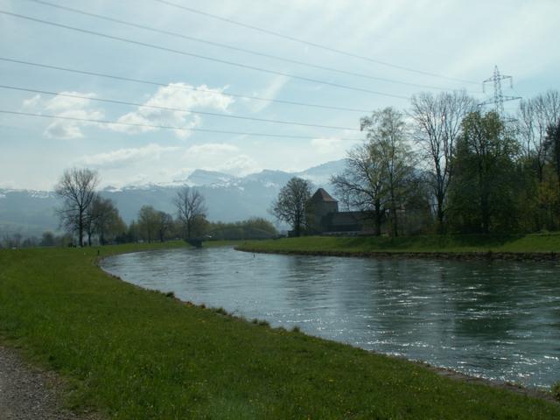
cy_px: 210
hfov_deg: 52.6
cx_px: 280
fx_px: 566
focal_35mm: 35
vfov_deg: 40.7
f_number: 8
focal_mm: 5.86
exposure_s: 1/400
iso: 50
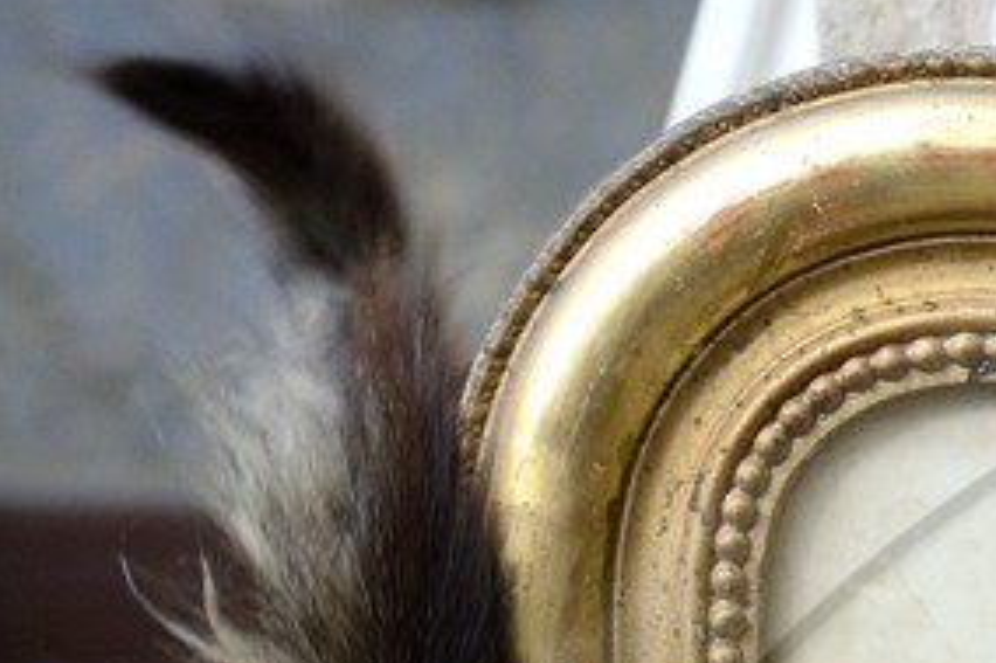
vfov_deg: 6.1
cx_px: 1676
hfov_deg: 9.3
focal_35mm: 214
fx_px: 5917
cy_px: 1572
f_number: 2.8
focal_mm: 38
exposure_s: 1/100
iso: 1000
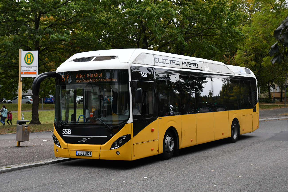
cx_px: 144
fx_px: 456
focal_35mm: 57
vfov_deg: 23.8
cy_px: 96
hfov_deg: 35.0
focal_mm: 38
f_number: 4.2
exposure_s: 1/1000
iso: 1600
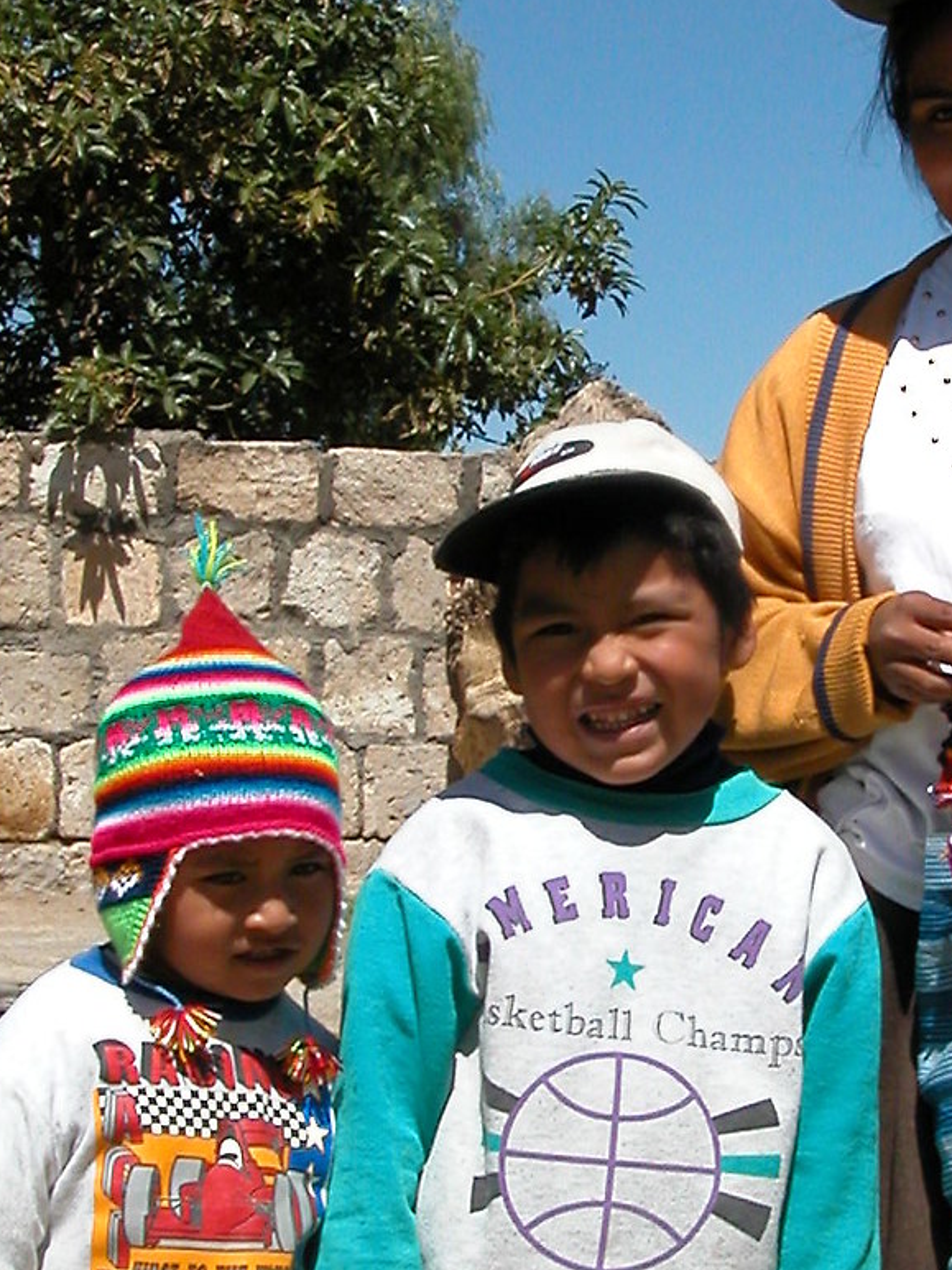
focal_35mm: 87
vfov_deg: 22.5
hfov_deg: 16.9
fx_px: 3190
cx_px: 705
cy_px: 729
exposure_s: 1/424
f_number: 7.1
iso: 100
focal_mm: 7.1
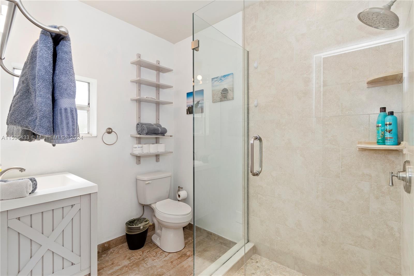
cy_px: 138
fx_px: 172
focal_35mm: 15
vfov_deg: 77.3
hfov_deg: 100.4
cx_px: 207
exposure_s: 1/6
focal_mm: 10
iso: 100
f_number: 8
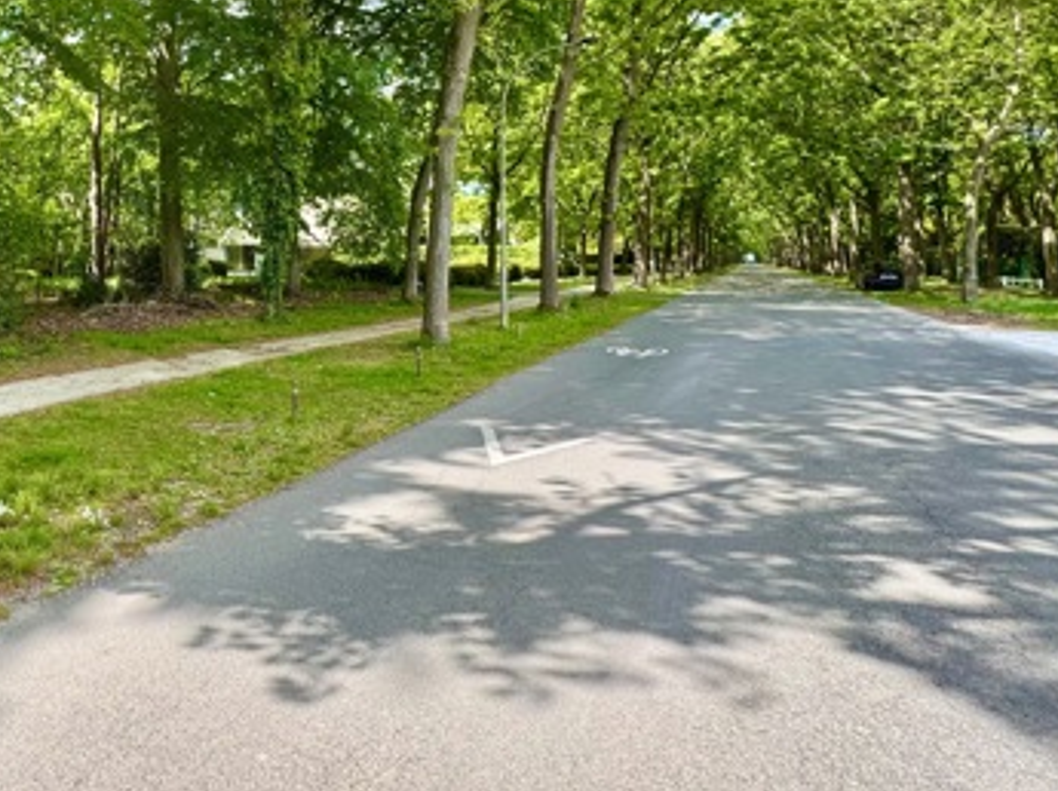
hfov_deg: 60.2
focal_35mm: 26
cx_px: 169
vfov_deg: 51.0
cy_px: 208
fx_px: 794
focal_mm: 2.22
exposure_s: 1/317
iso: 40
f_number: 2.2
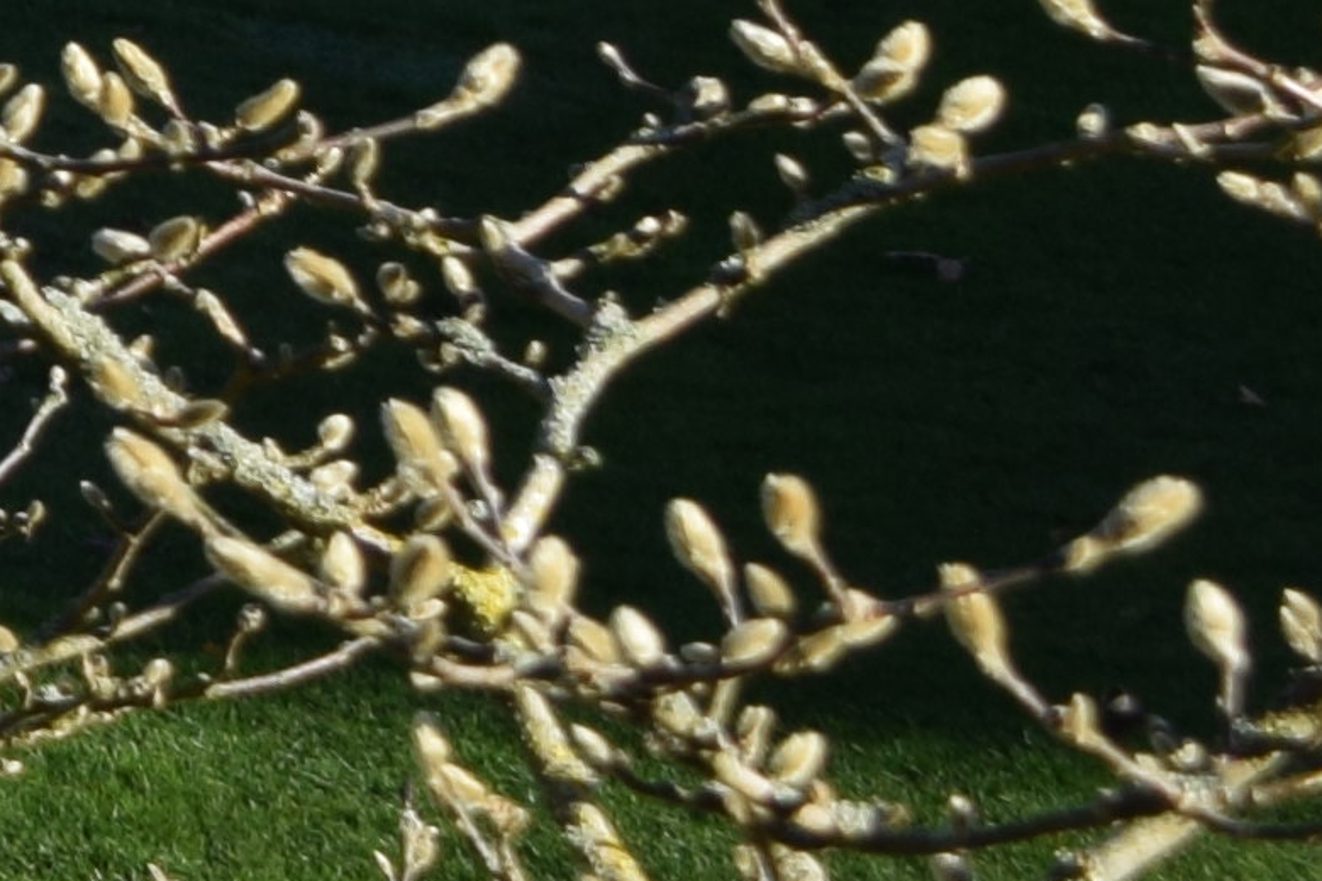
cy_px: -2265
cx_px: -3758
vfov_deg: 3.6
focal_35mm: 369
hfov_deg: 5.1
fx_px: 13549
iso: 200
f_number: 9
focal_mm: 32
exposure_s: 1/320
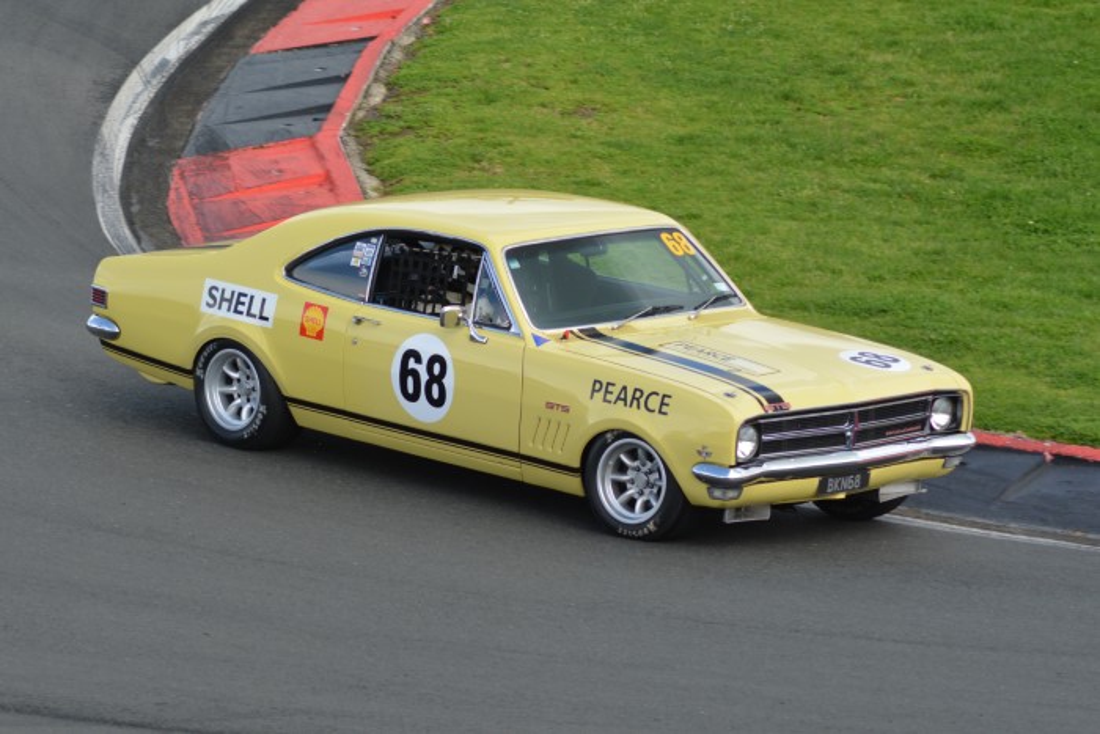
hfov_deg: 8.9
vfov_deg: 5.9
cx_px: 550
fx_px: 7105
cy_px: 367
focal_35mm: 232
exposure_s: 1/800
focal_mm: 155
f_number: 6.3
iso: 400
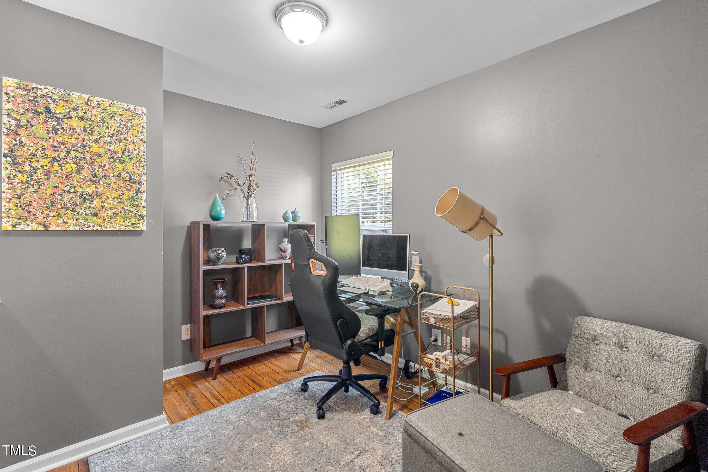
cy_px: 236
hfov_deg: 96.7
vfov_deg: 73.7
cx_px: 354
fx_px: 315
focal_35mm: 16
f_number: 8
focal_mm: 16
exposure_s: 2
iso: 400
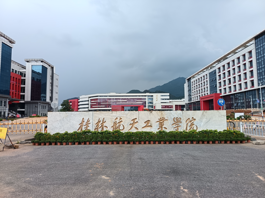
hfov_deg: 71.6
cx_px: 132
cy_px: 99
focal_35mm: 24
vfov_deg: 56.8
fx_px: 184
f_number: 1.75
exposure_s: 1/282
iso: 100
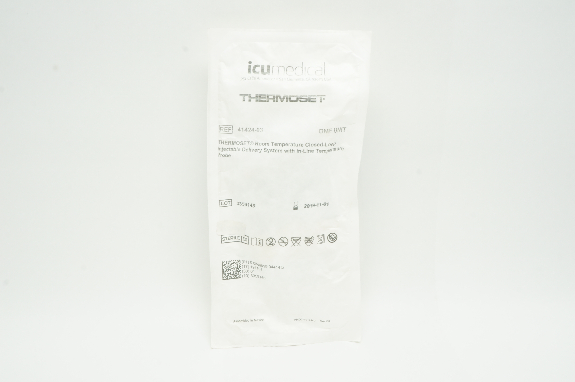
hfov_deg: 51.3
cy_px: 191
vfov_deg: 35.4
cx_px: 288
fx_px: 598
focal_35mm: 38
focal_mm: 25
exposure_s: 1/8
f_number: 16
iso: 400
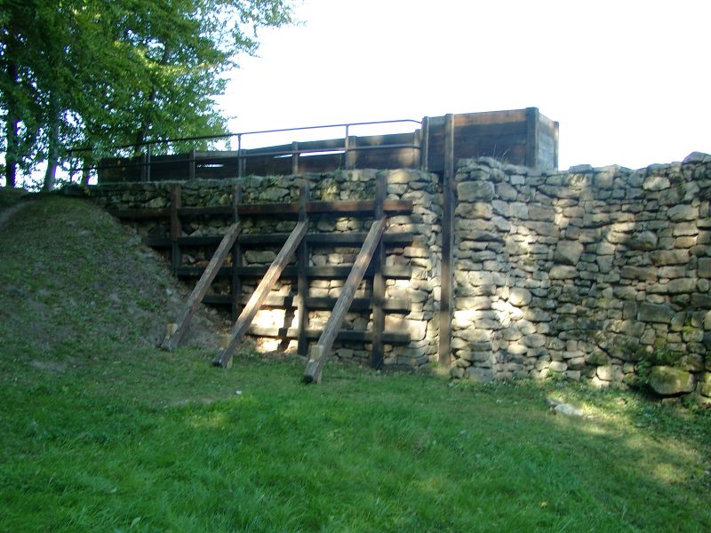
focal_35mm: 34
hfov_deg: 54.0
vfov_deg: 41.8
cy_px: 266
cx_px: 356
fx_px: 698
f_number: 2.8
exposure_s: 1/107
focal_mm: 7.13
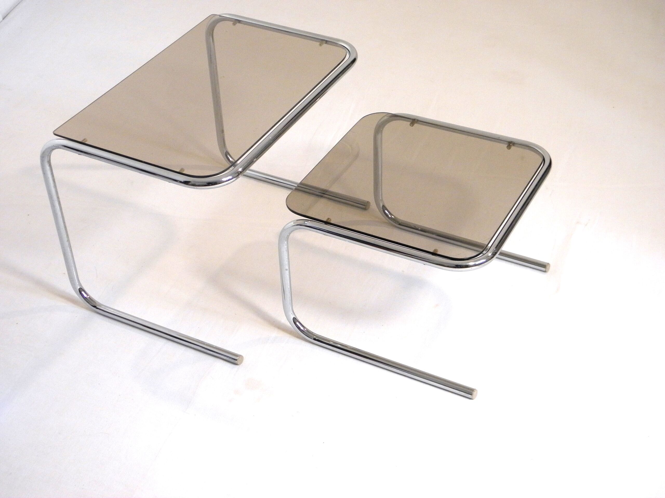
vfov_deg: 29.1
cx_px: 332
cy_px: 249
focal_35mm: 50
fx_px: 961
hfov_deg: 38.2
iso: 200
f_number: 4
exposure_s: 1/40
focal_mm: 9.1
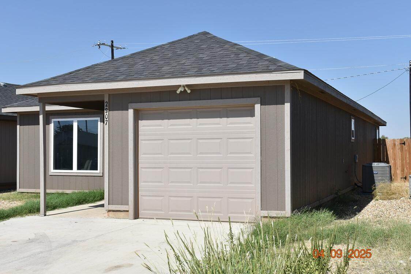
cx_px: 206
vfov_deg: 28.1
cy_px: 137
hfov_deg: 41.1
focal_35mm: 48
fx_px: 548
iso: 100
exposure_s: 1/320
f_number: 9
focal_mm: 32
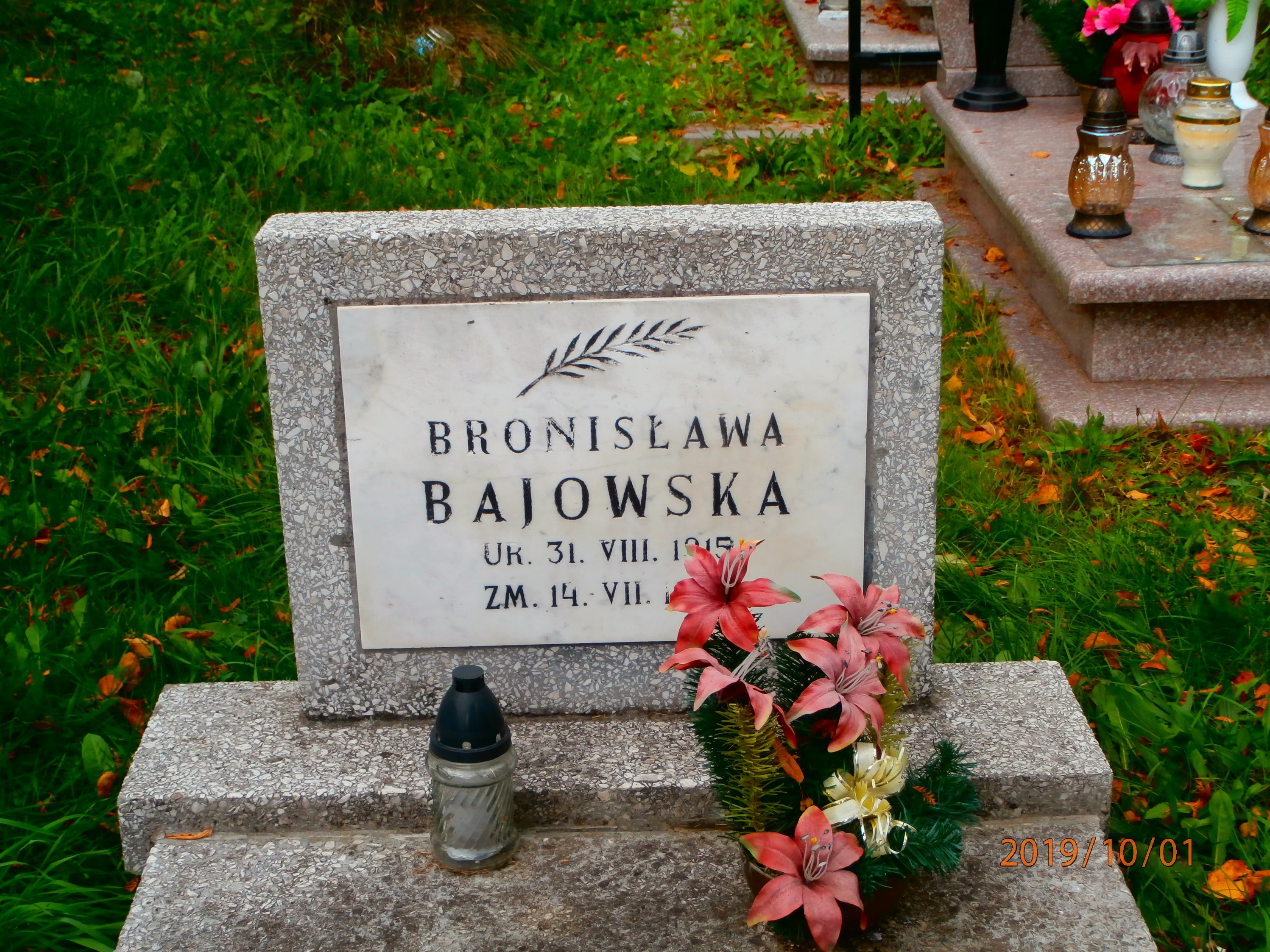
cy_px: 476
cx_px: 635
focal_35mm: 57
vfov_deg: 25.7
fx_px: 2091
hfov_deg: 33.8
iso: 100
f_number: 4.5
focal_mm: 10.11
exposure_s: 1/200
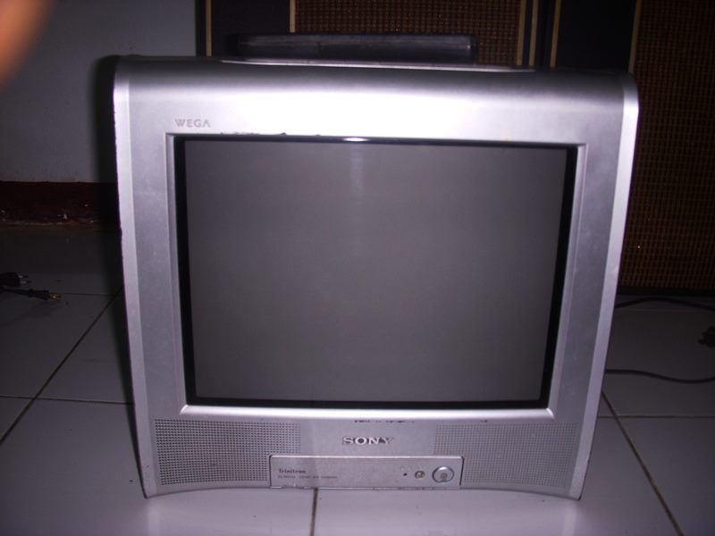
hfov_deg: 49.0
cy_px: 268
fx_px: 785
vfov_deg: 37.7
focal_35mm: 38
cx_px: 358
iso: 100
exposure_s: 1/30
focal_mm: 6.3
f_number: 3.3
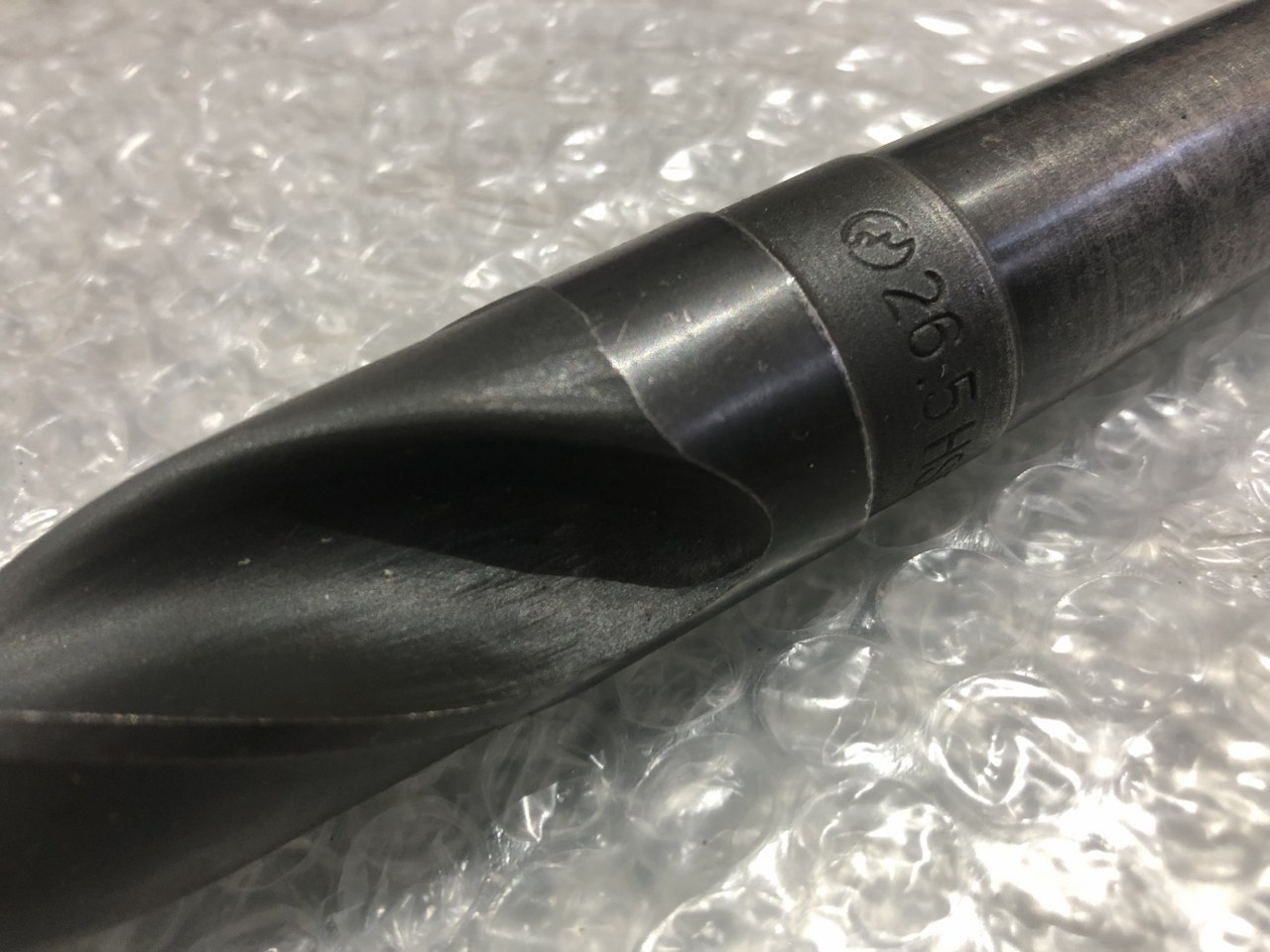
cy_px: 476
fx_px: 1027
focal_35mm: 28
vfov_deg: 49.7
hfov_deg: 63.4
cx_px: 635
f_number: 1.8
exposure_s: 1/15
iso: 50
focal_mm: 3.99
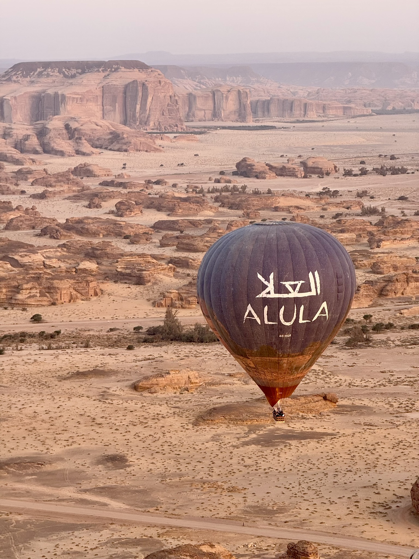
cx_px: 210
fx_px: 1937
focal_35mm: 120
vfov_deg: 16.4
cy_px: 280
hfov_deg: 12.3
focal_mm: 15.66
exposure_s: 1/99
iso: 64
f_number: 2.8
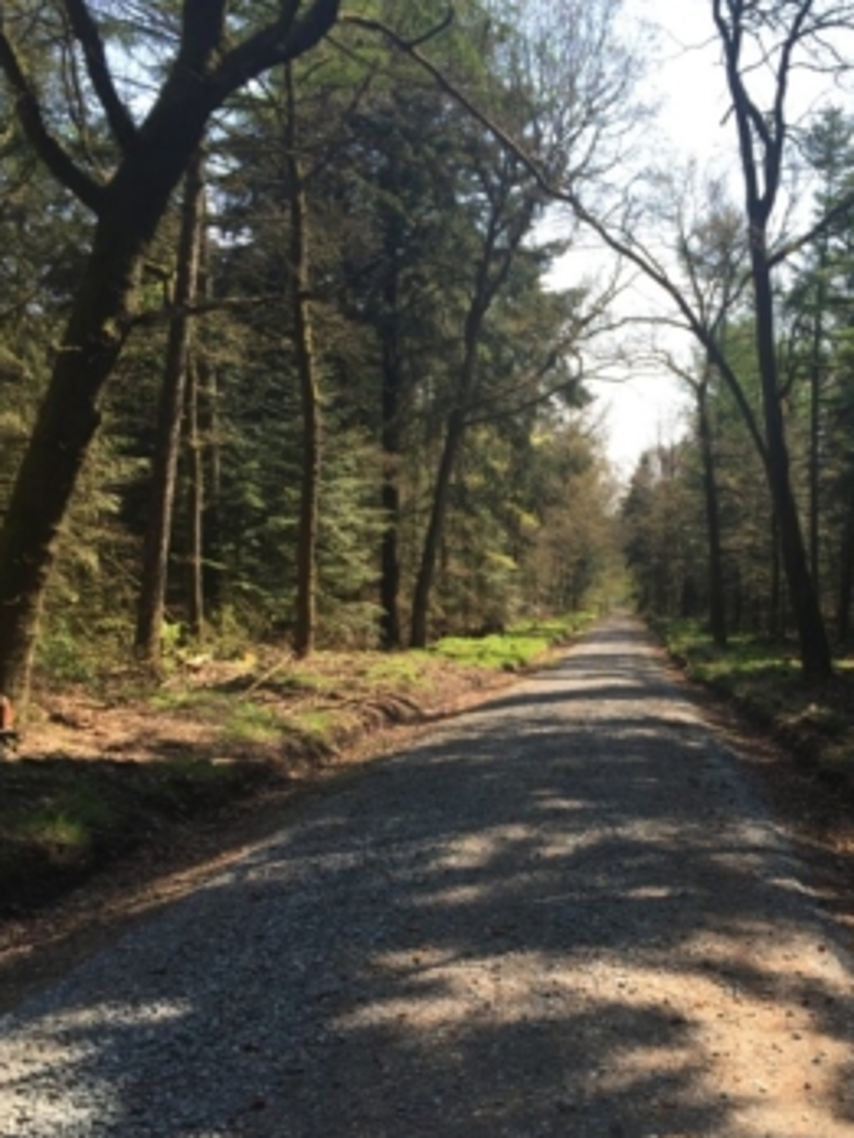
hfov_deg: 35.7
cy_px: 664
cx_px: 550
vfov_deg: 46.6
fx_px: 1316
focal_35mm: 40
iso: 32
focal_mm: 4.15
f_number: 2.2
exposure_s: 1/501
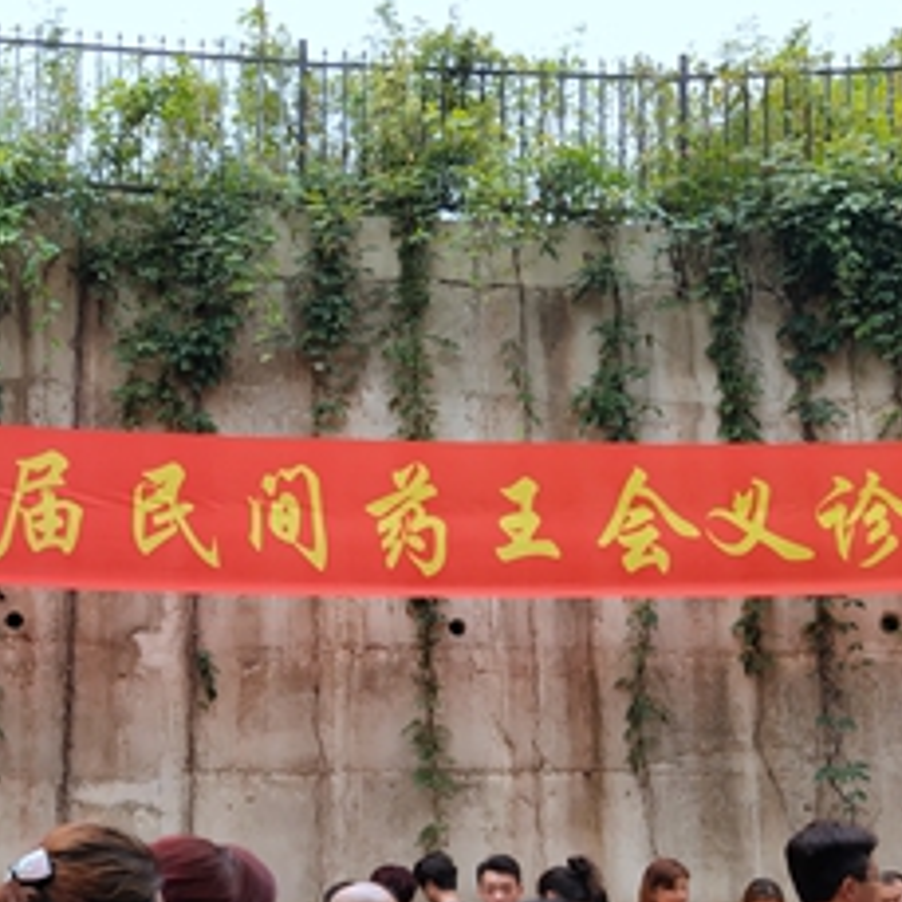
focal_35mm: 58
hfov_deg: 29.0
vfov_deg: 29.0
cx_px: 209
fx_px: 1710
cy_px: 699
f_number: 1.8
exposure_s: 1/299
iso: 104
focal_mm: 3.95
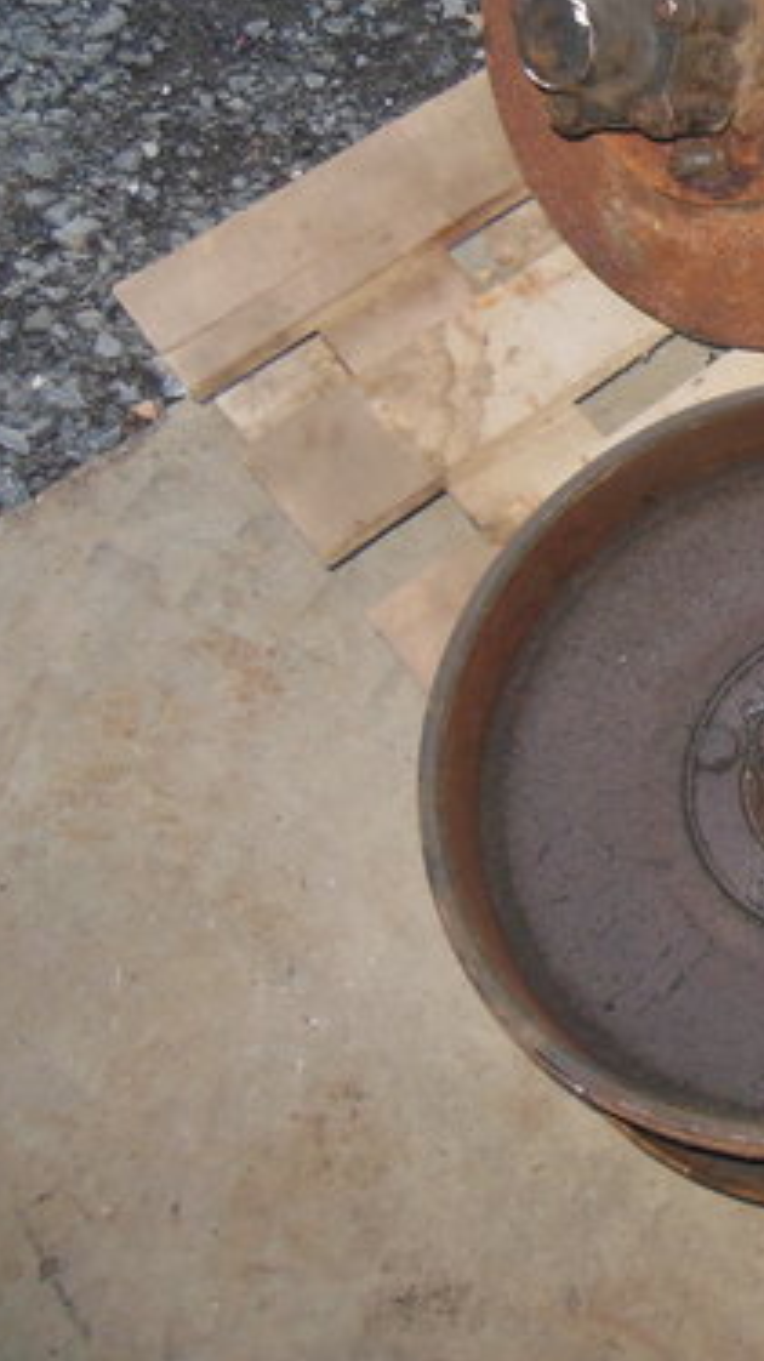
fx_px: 1839
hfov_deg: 19.6
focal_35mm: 51
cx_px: 1230
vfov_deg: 40.0
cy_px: 428
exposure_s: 1/25
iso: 250
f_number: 3.2
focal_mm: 4.5
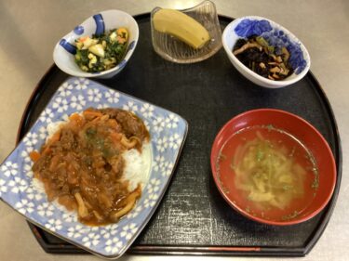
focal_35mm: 31
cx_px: 174
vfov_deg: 45.4
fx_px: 312
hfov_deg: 58.4
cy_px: 130
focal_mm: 3.3
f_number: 2.4
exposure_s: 1/33
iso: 400
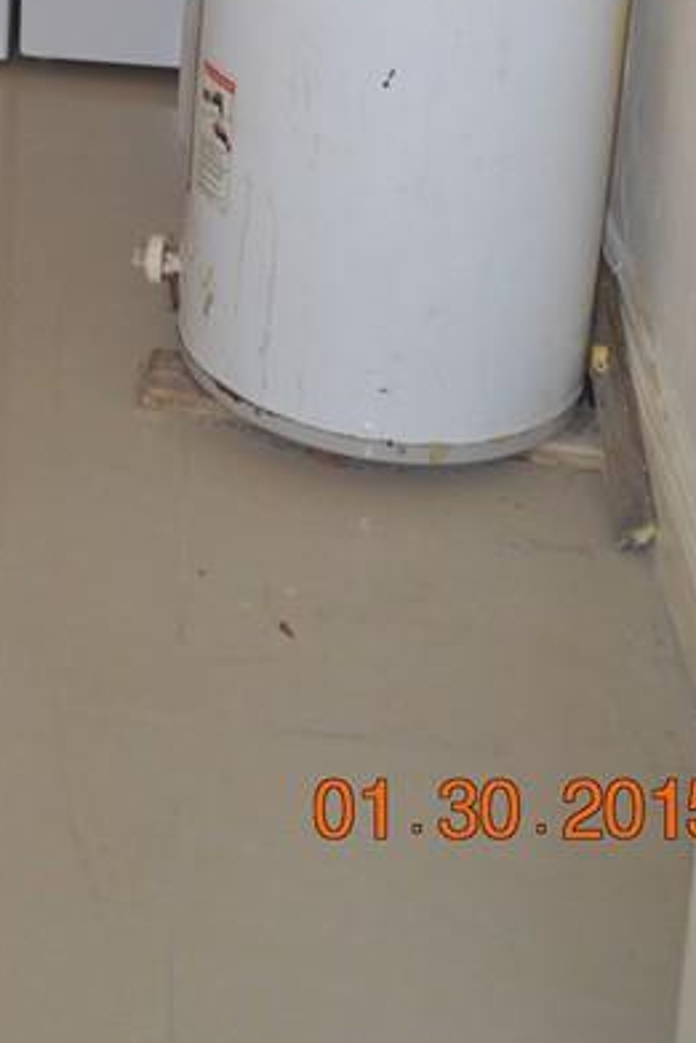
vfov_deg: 23.6
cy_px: -337
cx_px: -121
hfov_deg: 17.4
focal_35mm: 75
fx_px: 2173
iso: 400
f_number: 4
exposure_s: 1/60
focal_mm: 18
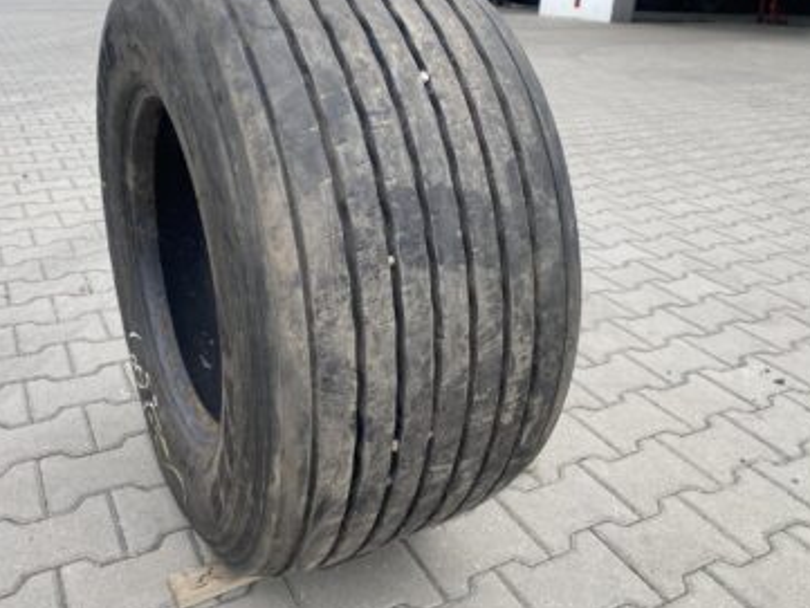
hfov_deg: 58.2
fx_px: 726
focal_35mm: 31
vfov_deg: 45.4
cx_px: 355
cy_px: 266
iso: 32
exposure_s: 1/852
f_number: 1.8
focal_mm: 4.25
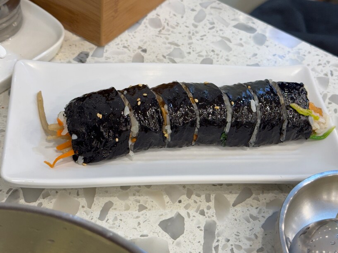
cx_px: 173
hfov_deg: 36.2
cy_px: 133
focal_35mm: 53
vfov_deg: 27.5
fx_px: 517
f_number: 1.78
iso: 80
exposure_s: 1/120
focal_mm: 6.76
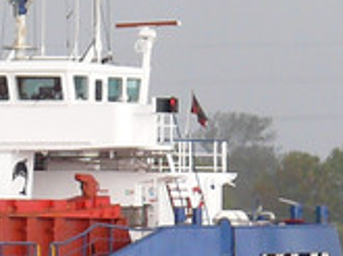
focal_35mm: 1277
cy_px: 139
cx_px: -621
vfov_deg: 1.2
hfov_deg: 1.6
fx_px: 12626
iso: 100
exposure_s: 1/250
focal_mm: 41.7
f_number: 4
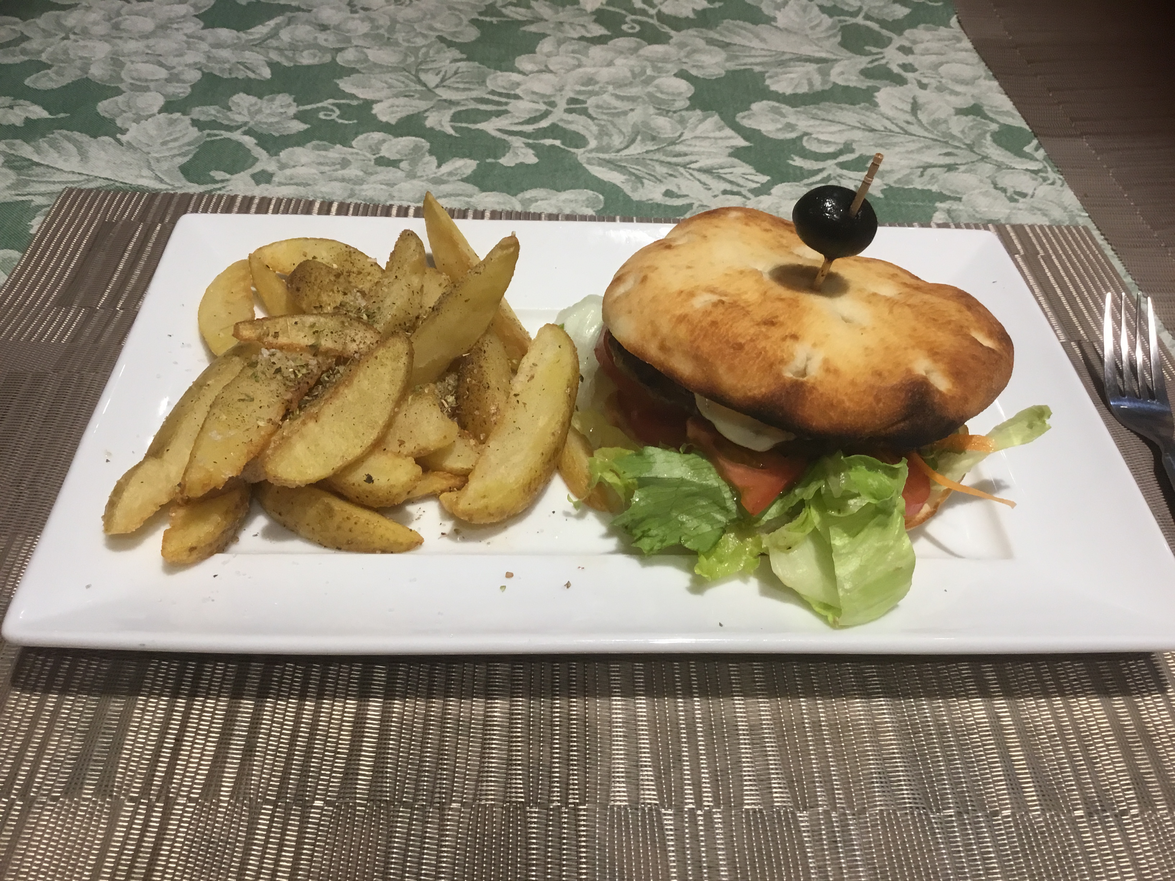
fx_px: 1052
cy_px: 440
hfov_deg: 58.4
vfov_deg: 45.4
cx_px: 588
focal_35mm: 31
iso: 64
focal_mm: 3.3
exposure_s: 1/30
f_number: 2.4
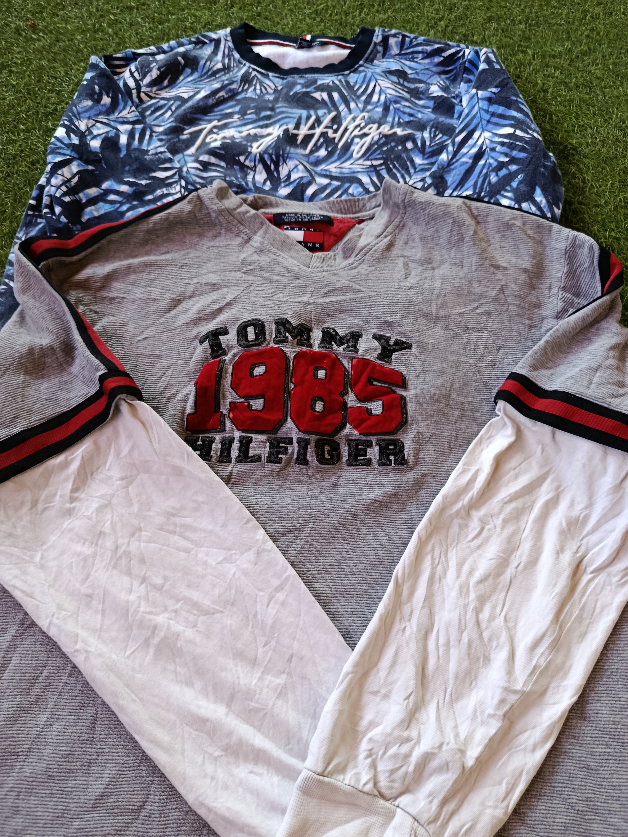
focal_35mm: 24
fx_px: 581
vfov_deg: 71.6
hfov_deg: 56.8
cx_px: 314
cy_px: 418
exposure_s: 1/100
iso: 389
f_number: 1.7
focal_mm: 5.24
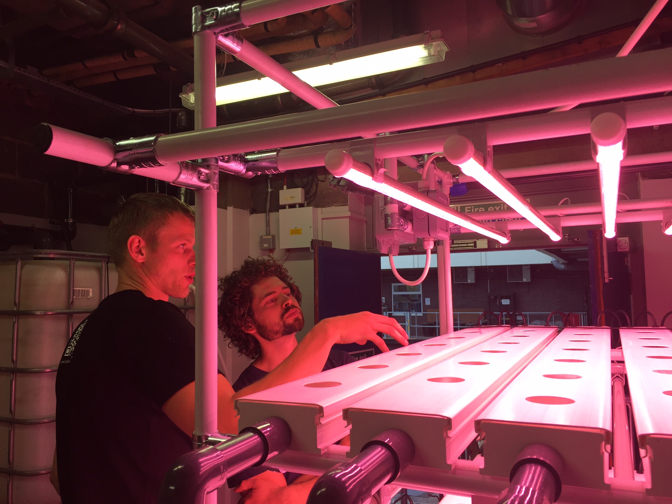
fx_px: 563
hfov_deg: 61.7
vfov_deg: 48.2
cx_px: 336
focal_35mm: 29
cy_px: 252
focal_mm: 4.15
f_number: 2.2
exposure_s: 1/120
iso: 50
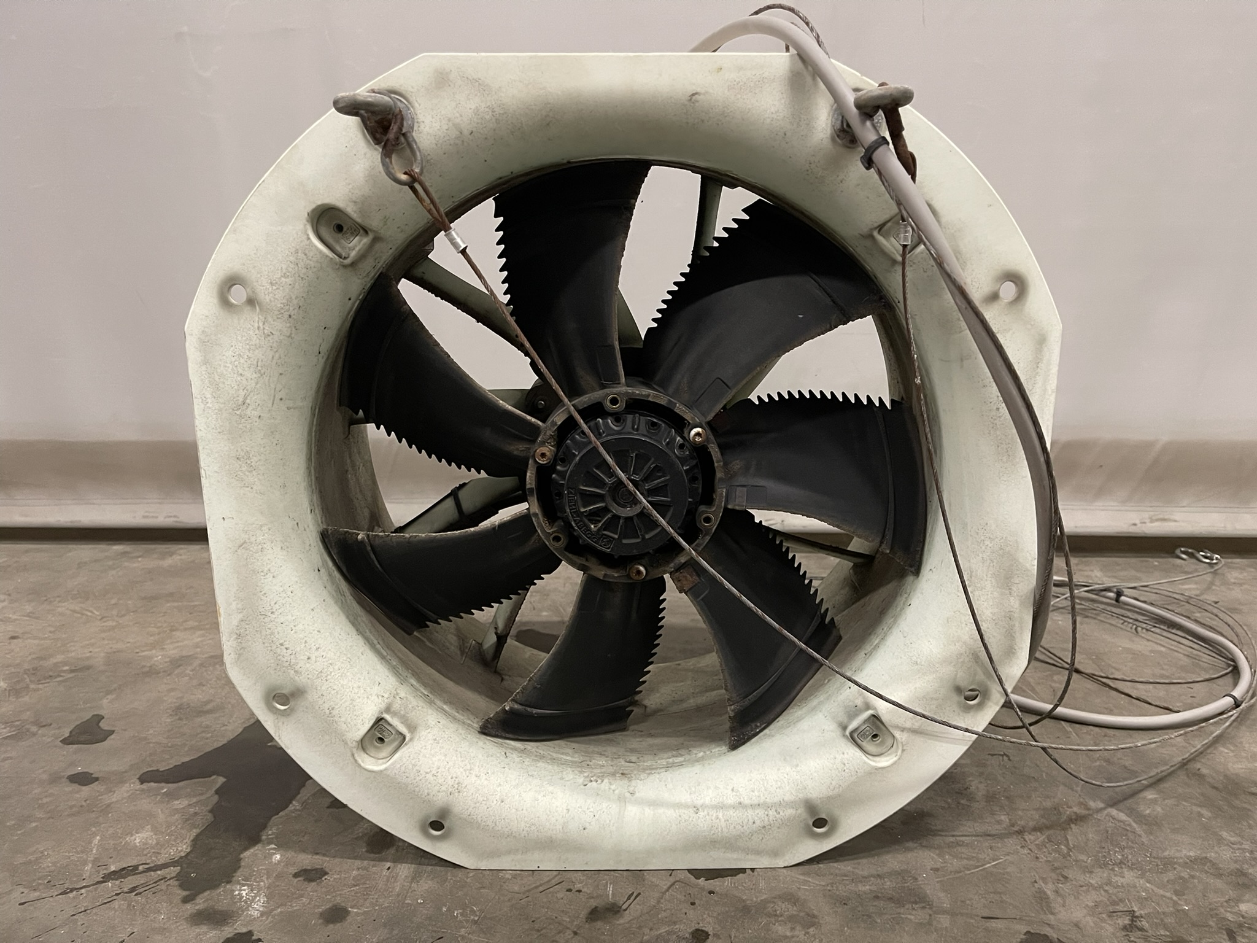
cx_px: 628
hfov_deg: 69.4
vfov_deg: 54.9
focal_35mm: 25
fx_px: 908
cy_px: 472
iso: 500
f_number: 1.6
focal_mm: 5.1
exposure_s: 1/50
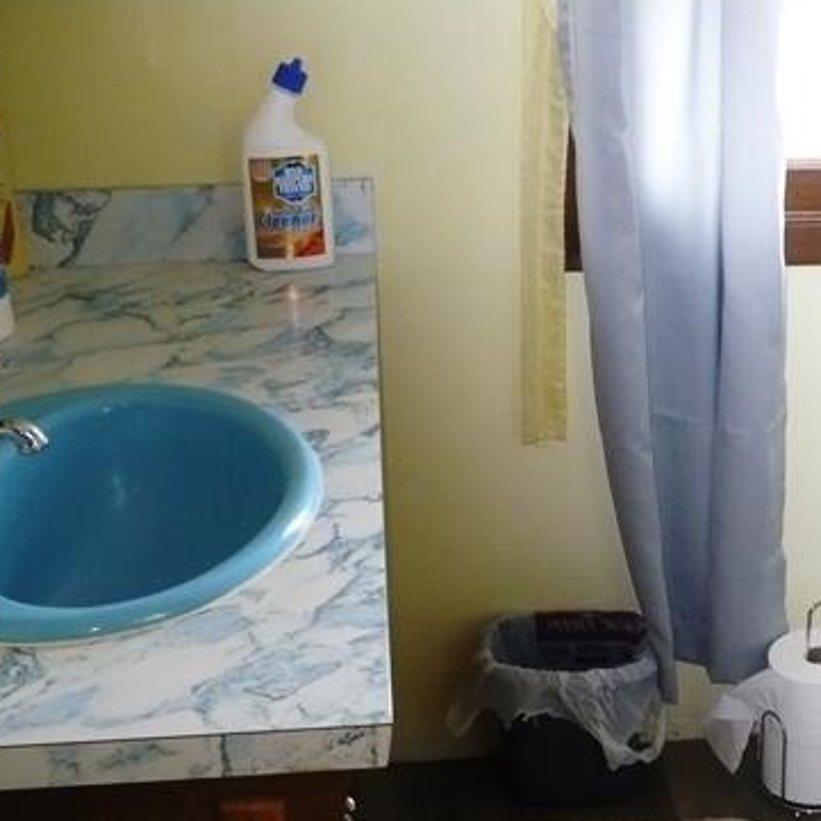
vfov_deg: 29.4
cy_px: 541
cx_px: 694
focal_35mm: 58
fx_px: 1556
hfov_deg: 28.7
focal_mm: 6.1
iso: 320
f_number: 2.8
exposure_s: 1/30
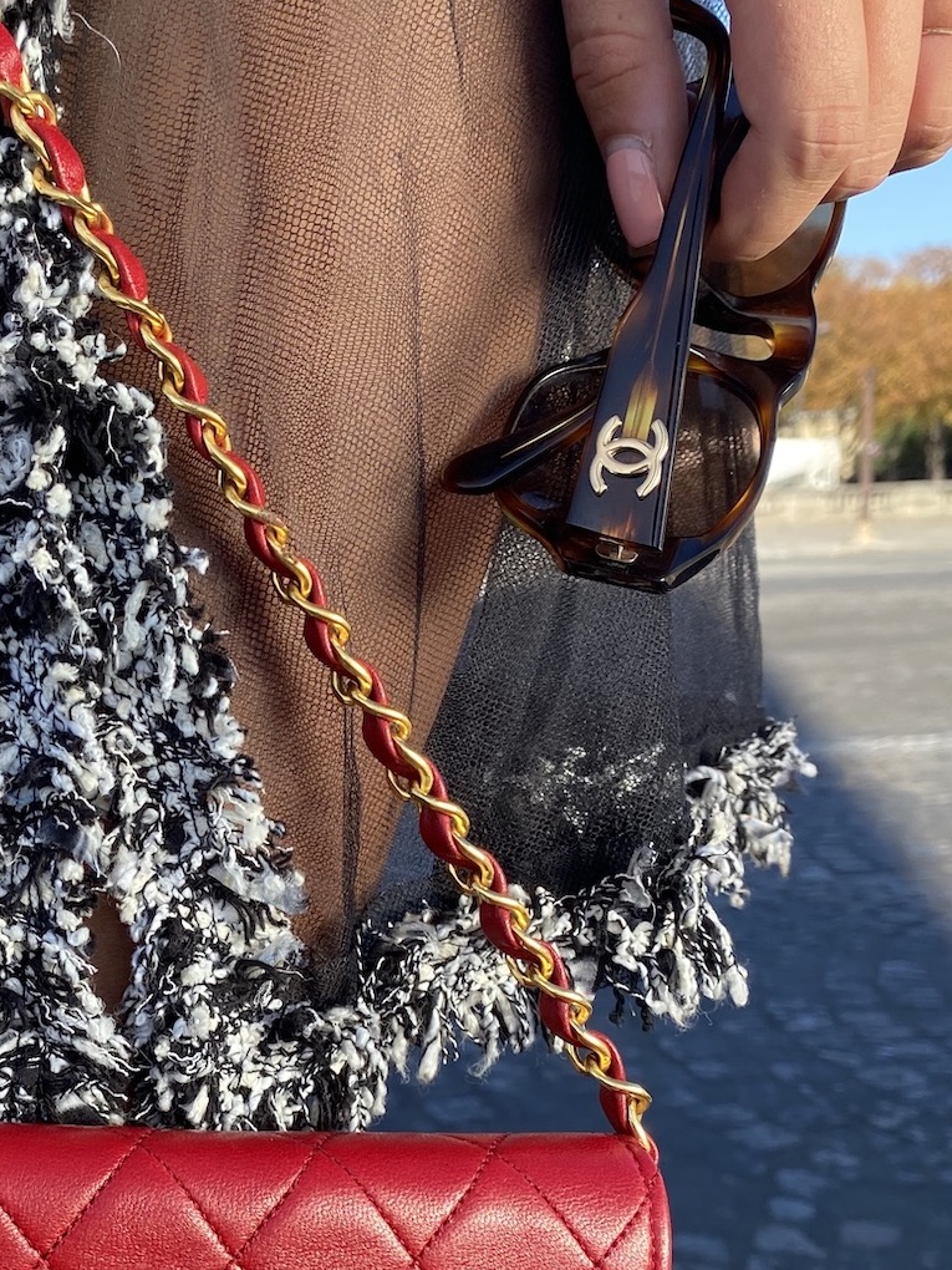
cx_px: 110
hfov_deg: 27.6
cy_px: 920
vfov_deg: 36.8
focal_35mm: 51
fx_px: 1870
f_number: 1.8
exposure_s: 1/686
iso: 32
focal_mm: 4.25
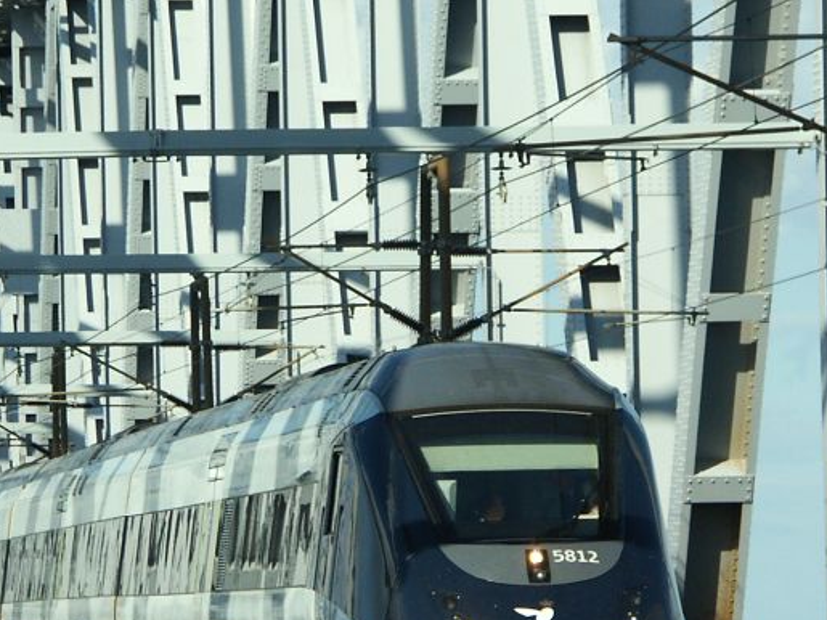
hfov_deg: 6.3
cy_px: 357
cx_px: 225
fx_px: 7500
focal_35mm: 314
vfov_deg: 4.7
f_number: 5
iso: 100
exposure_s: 1/1250
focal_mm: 40.29
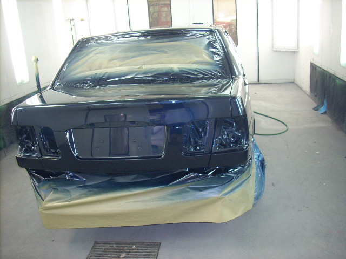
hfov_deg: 50.1
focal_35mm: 37
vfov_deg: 38.7
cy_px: 130
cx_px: 173
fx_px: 370
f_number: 2.8
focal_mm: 6.2
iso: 200
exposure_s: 1/30
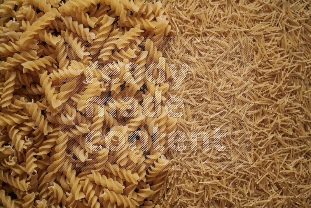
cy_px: 104
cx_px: 156
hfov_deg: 39.6
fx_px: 432
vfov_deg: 27.0
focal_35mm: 50
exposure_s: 1/100
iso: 160
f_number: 8
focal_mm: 50
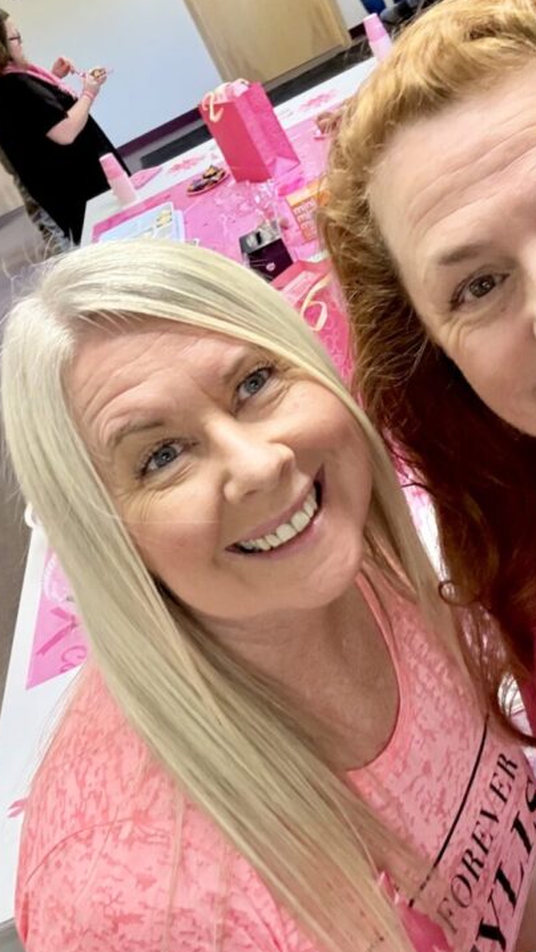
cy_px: 358
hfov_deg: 28.3
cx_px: 289
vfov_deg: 47.9
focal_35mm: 42
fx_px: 1061
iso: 250
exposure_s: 1/60
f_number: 1.9
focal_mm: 2.69
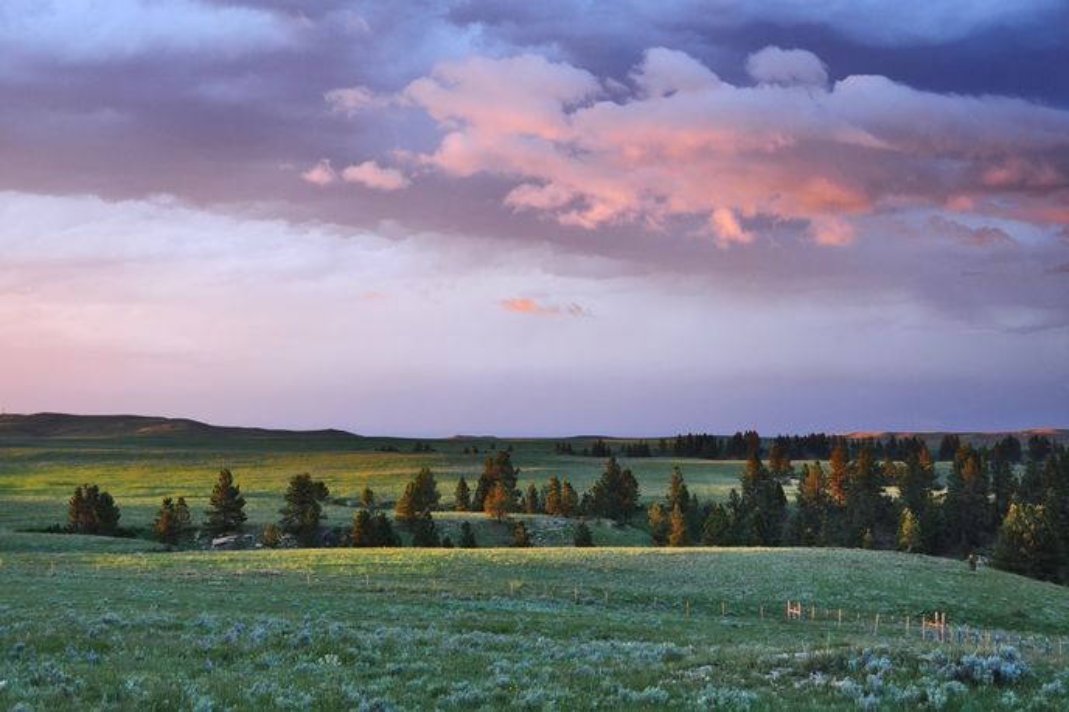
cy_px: 356
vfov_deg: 25.7
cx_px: 534
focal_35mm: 52
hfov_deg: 37.9
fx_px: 1558
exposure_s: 1/60
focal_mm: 35
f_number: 5.6
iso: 400
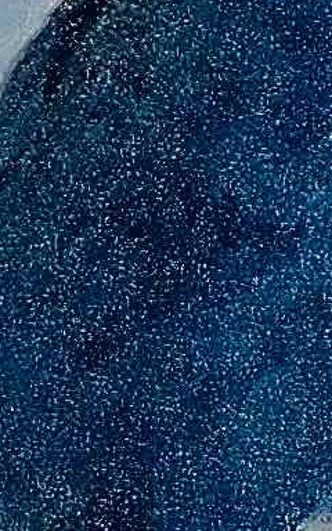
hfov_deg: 0.2
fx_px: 96329
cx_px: 587
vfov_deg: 0.3
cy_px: 782
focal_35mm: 6654
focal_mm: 600
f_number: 13
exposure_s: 1/400
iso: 6400
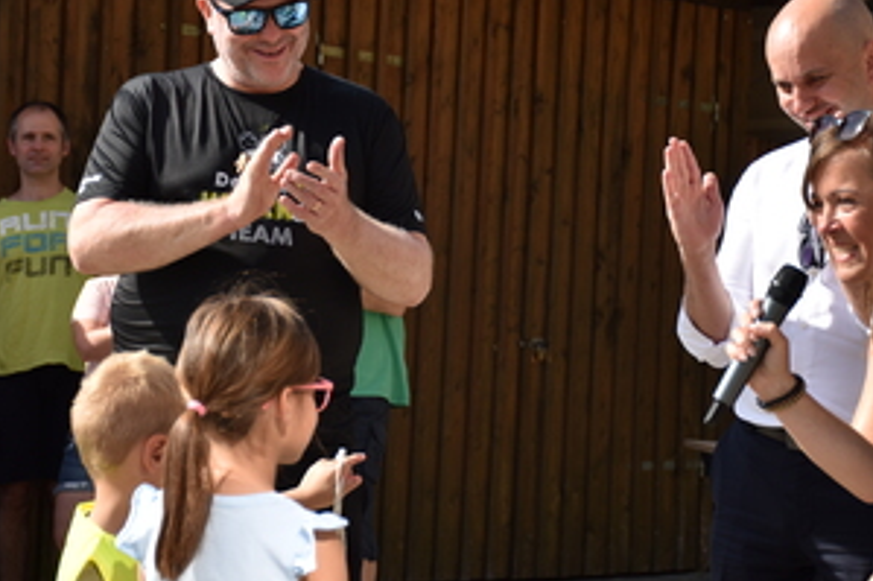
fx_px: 2739
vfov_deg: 12.1
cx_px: 406
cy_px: 272
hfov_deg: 18.1
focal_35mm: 113
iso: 100
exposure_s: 1/500
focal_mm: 50
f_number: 4.8
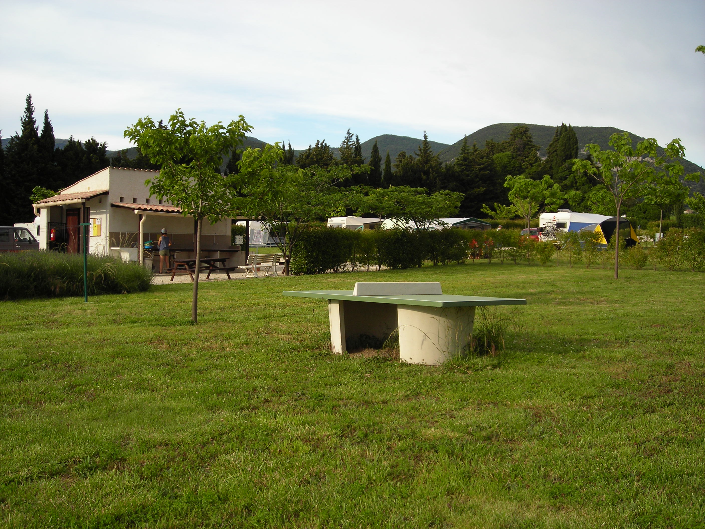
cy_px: 264
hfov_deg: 45.8
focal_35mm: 41
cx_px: 352
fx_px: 835
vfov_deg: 35.1
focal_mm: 6.8
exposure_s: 1/242
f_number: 3.3
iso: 50
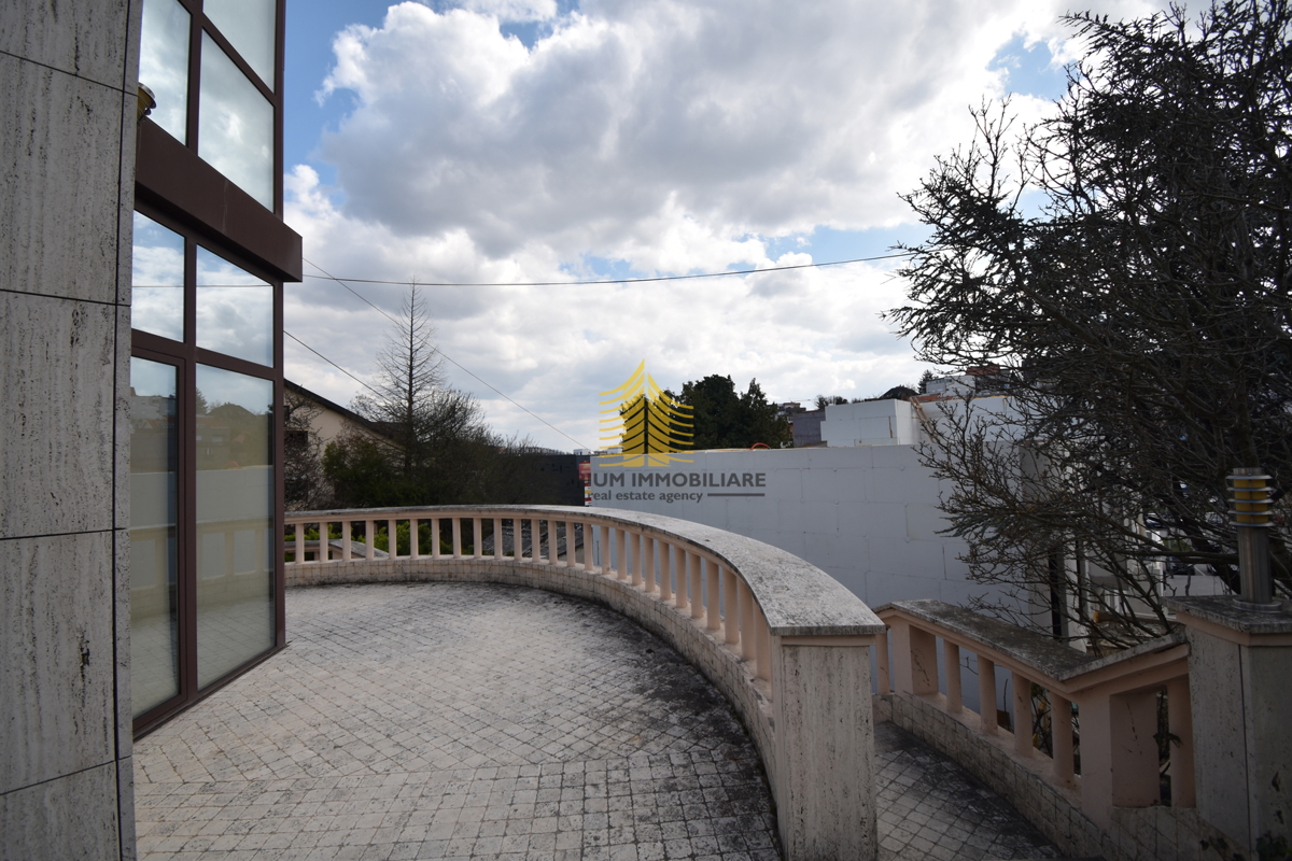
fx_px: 538
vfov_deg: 77.3
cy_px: 430
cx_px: 646
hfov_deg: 100.4
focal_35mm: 15
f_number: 4.5
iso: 100
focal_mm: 10
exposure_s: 1/640
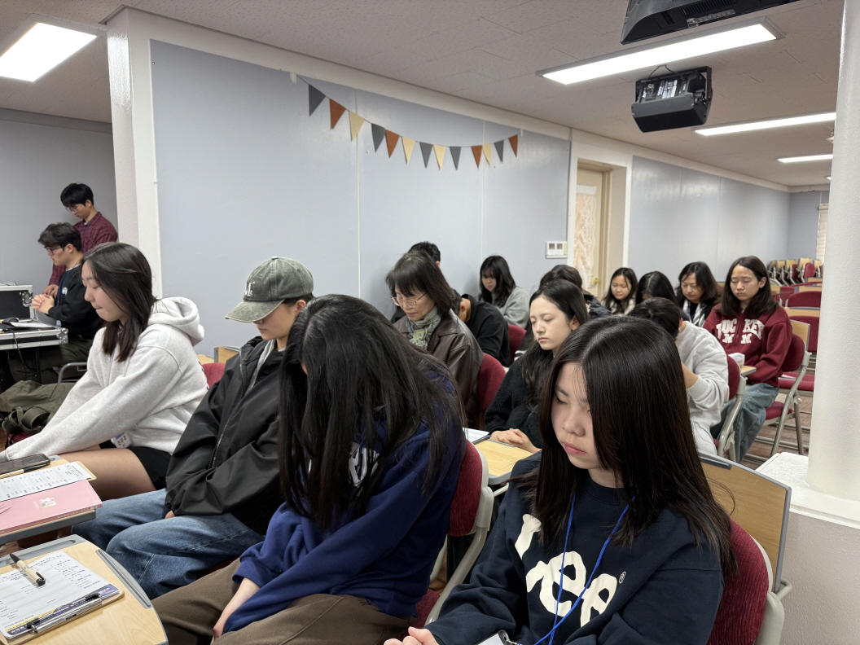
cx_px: 430
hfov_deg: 71.6
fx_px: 596
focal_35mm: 24
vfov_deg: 56.8
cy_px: 322
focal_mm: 6.76
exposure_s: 1/60
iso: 160
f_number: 1.78
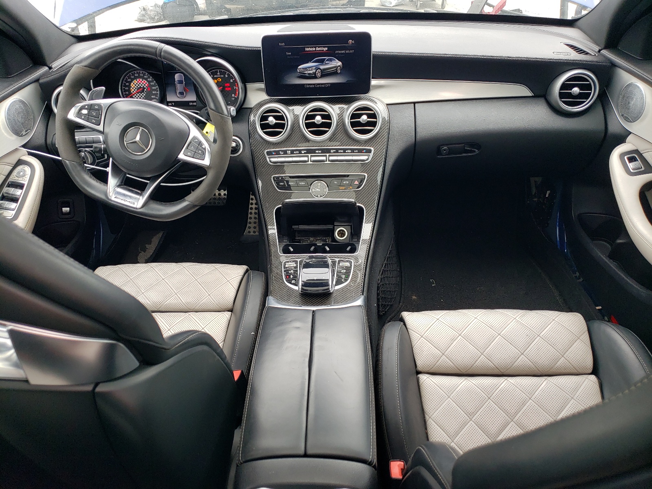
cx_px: 326
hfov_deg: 67.3
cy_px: 244
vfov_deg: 53.1
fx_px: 490
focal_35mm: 26
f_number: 1.5
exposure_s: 1/196
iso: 50
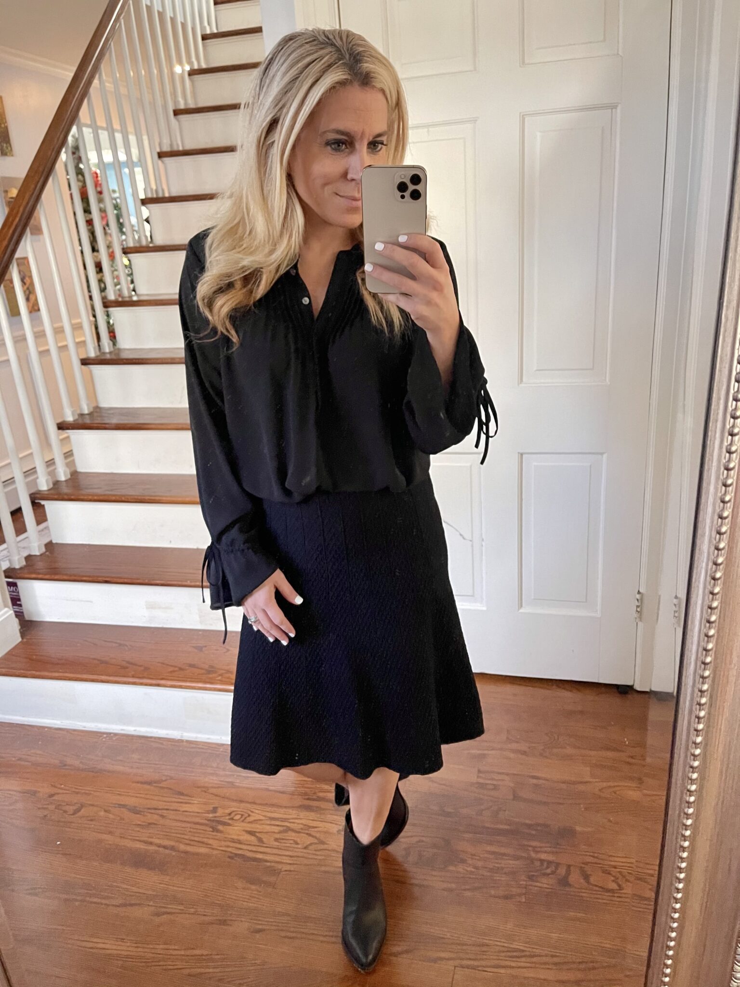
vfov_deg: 67.3
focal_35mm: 26
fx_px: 741
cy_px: 494
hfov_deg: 53.1
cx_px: 370
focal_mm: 5.1
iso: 500
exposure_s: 1/60
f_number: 1.6
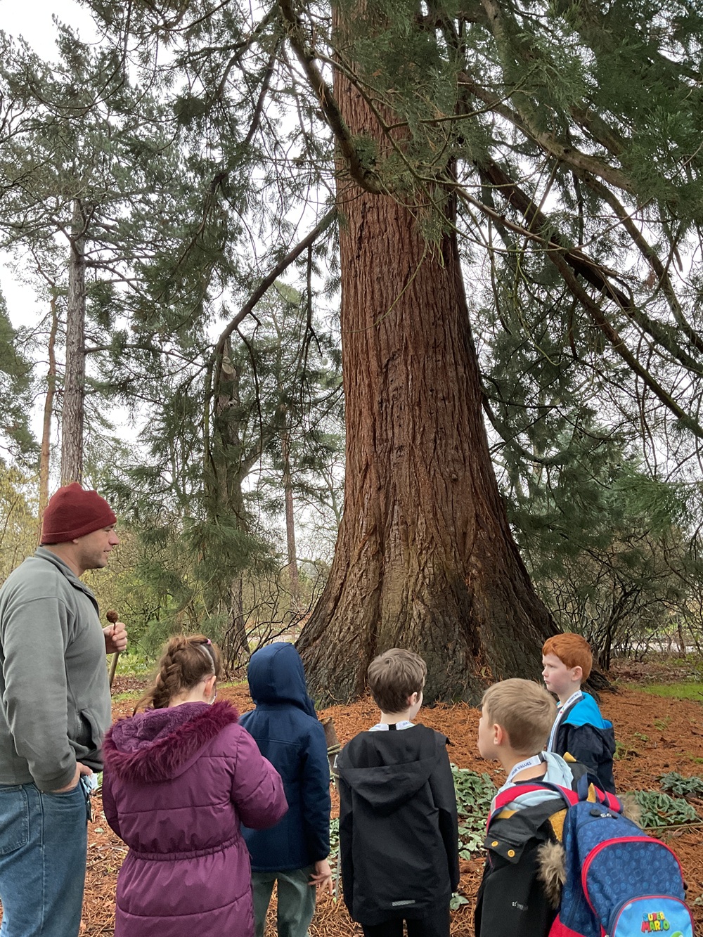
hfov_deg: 48.2
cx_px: 352
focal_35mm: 29
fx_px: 785
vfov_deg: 61.7
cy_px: 468
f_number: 1.8
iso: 64
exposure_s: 1/50
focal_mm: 3
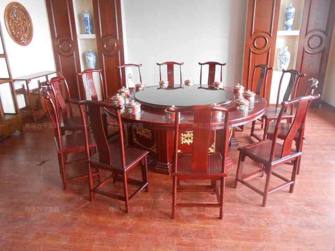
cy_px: 126
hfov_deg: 67.3
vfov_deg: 53.1
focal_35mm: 26
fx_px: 252
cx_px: 168
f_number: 3.5
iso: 400
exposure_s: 1/20
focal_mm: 4.6
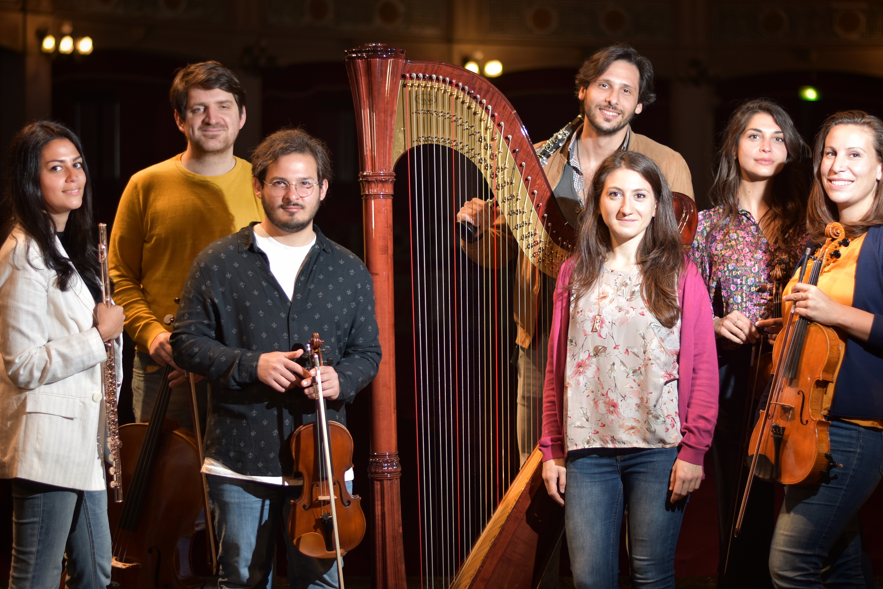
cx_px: 467
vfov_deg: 16.9
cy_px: 295
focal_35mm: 81
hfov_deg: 25.1
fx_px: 1987
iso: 100
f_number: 1.8
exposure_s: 1/160
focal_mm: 50
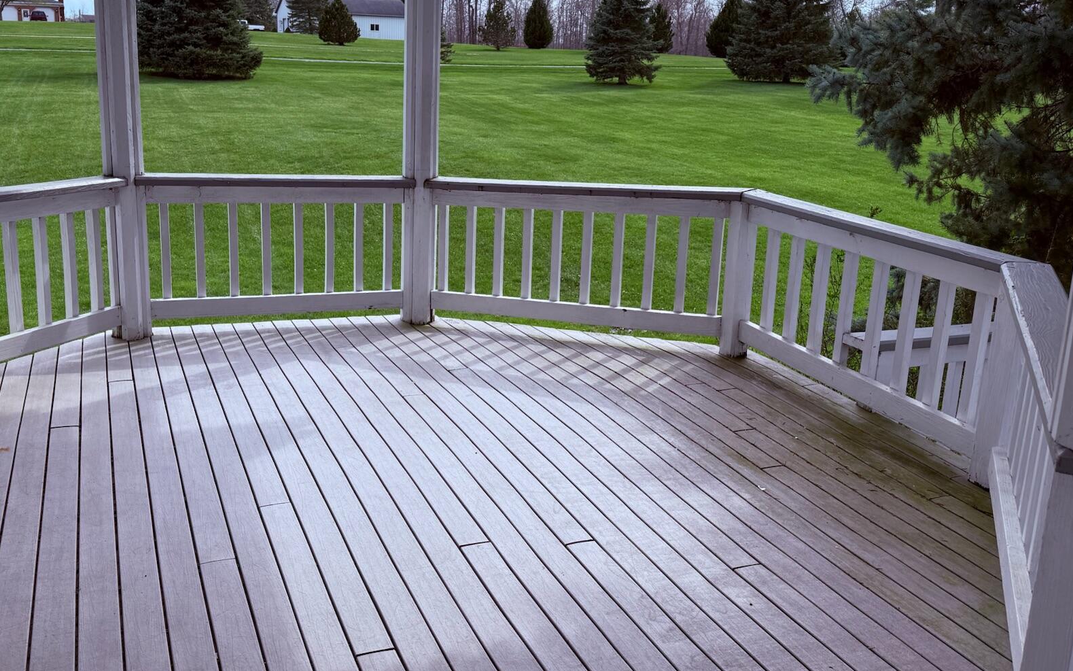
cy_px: 260
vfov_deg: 38.1
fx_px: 965
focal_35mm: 33
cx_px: 489
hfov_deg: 58.1
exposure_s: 1/3425
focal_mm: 6.76
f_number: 1.78
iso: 80
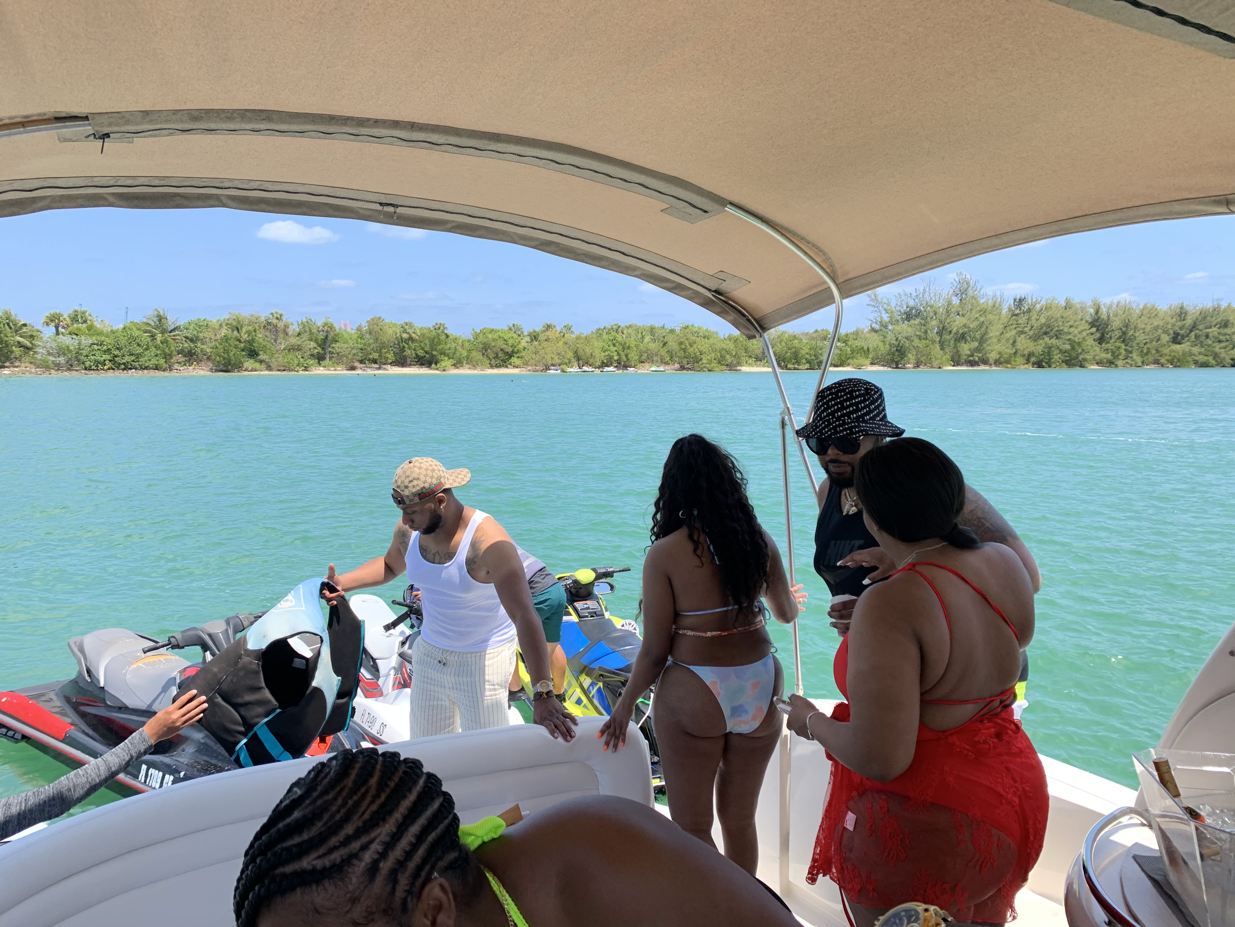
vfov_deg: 53.1
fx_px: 928
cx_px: 618
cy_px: 464
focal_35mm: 26
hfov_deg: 67.3
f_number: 1.8
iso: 25
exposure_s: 1/711
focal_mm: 4.25
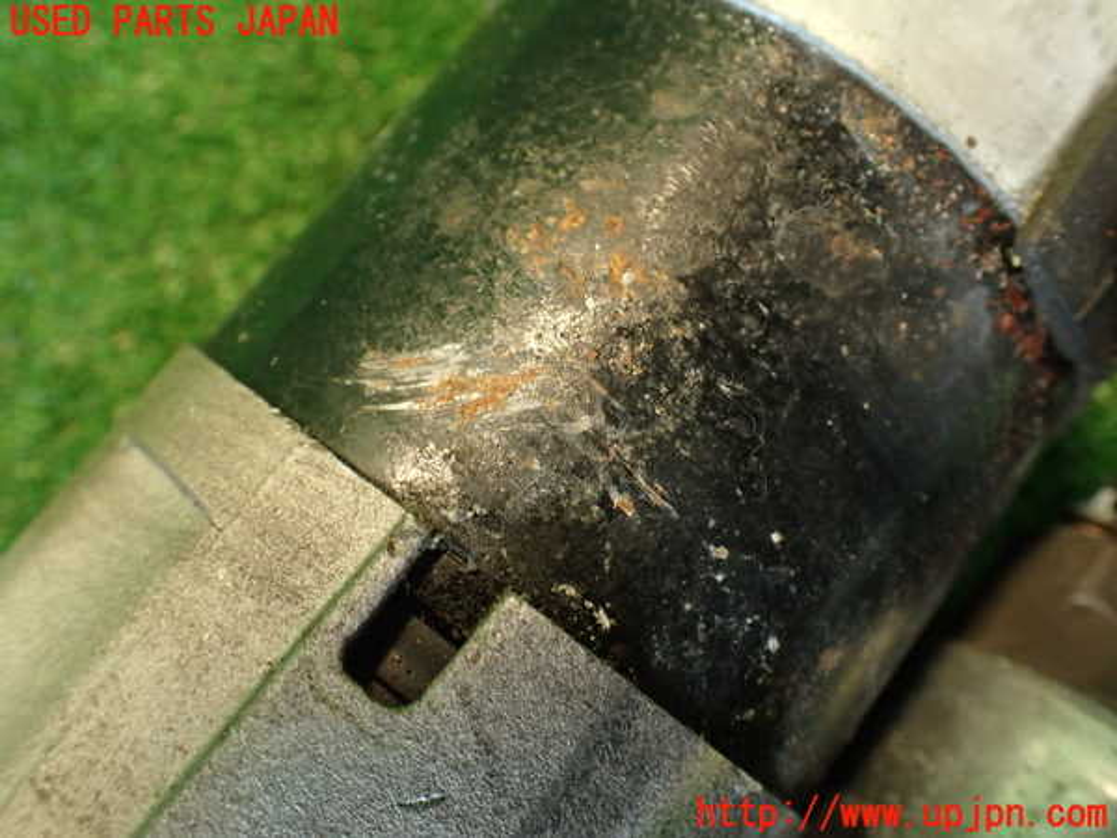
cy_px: 419
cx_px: 558
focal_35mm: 32
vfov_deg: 44.2
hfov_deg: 56.8
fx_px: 1033
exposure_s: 1/30
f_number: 2.4
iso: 400
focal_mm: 5.79
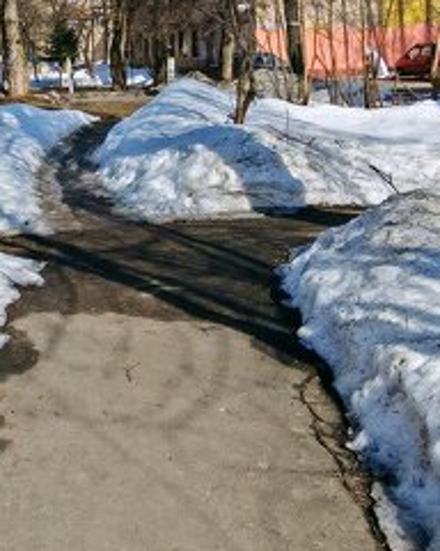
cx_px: -14
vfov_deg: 34.2
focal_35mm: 52
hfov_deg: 27.3
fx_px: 846
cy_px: 62
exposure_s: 1/1700
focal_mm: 1.96
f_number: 2.2
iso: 50
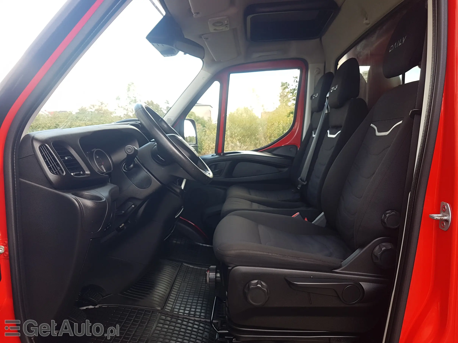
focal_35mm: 26
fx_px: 344
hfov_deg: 67.3
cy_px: 172
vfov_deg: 53.1
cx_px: 229
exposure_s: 1/100
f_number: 1.7
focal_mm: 4.2
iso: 50
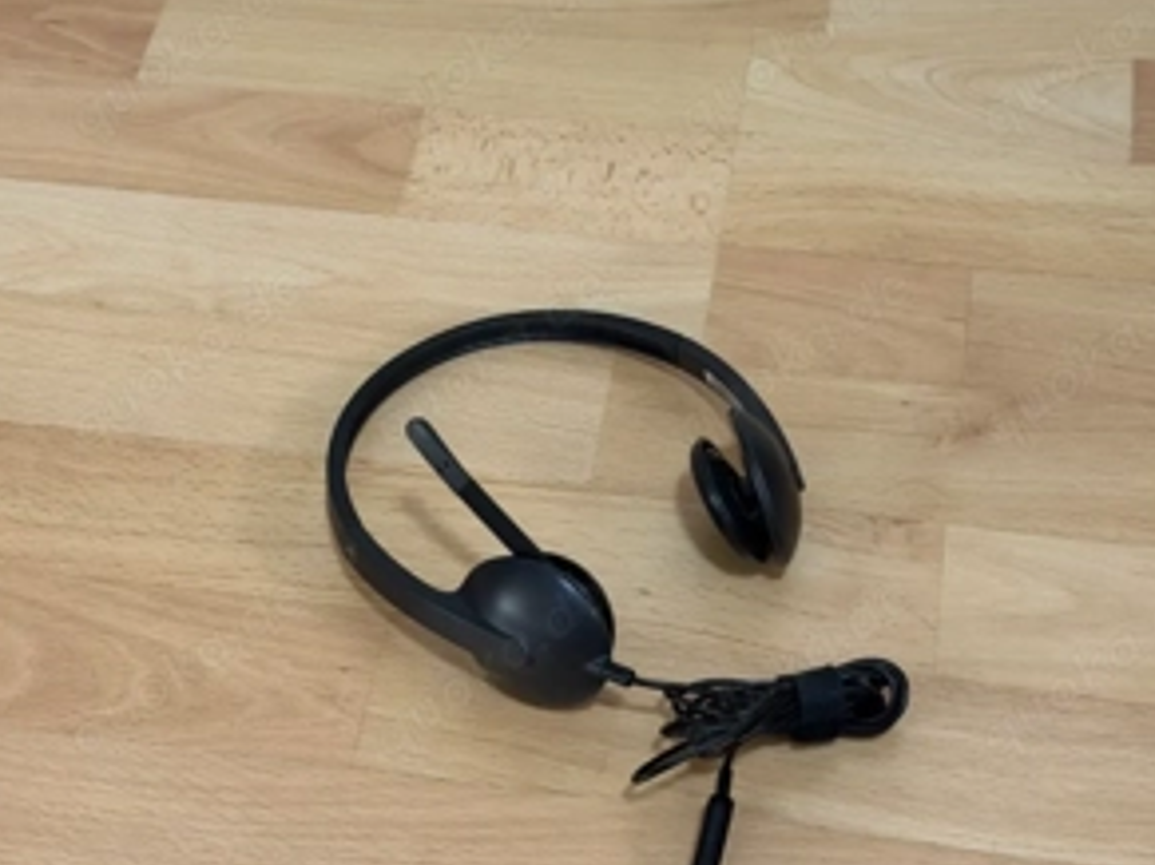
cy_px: 401
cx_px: 576
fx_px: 2201
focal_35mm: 66
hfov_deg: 29.4
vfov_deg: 22.2
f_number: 1.78
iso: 400
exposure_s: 1/40
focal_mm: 6.76
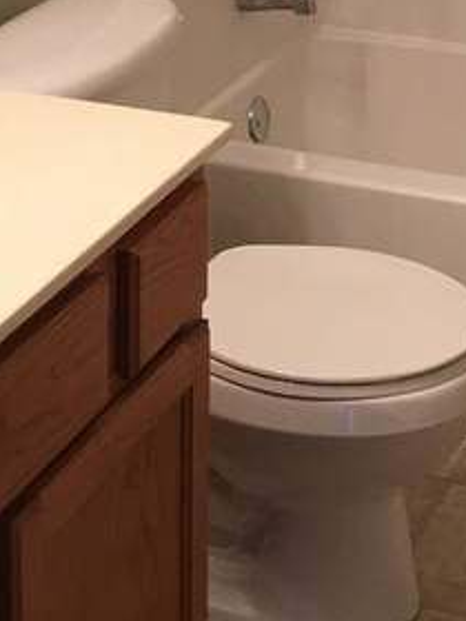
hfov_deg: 13.1
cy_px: -162
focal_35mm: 112
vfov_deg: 16.7
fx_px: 2010
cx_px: 399
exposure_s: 1/30
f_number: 2.2
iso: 80
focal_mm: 4.15
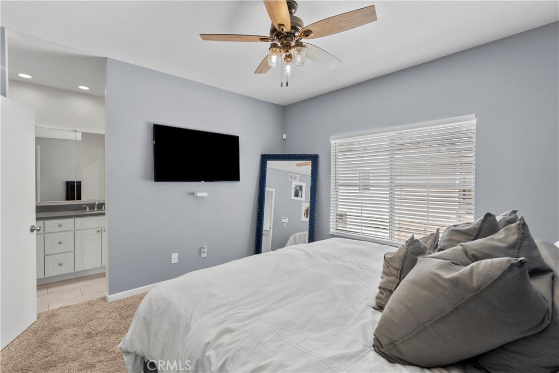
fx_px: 248
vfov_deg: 73.8
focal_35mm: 16
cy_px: 186
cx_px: 280
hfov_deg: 96.7
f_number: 8
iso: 2000
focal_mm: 16
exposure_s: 1/40
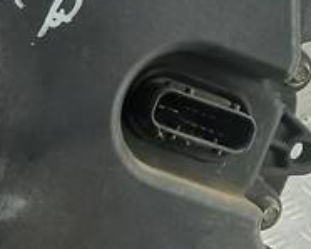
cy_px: 112
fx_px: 1234
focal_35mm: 134
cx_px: -65
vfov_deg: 11.5
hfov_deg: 13.9
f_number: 1.8
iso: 200
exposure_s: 1/50
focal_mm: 4.6
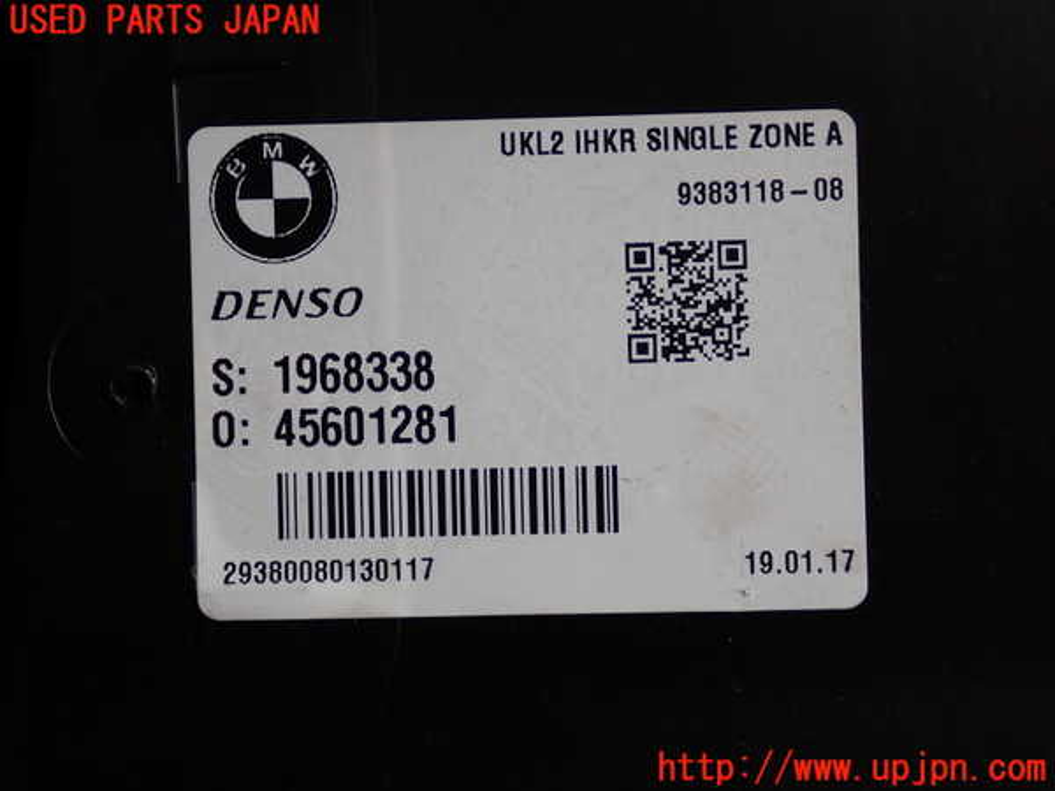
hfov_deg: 31.2
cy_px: 396
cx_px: 528
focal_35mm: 62
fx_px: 1890
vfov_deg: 23.7
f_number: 3.6
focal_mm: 11.09
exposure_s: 1/80
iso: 200
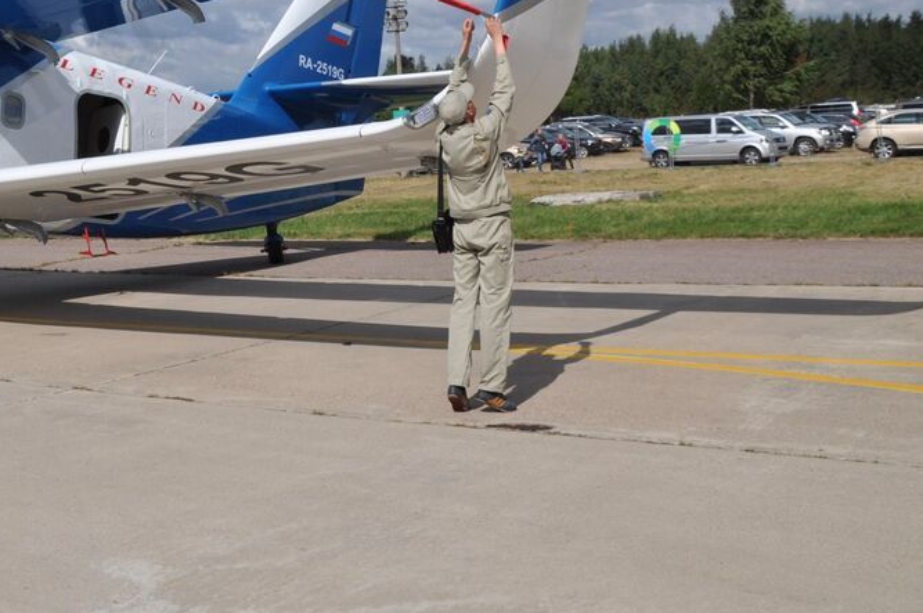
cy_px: 30
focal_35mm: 49
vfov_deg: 26.3
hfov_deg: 38.1
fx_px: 1254
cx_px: 120
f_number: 8
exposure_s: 1/1000
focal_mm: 17
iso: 200
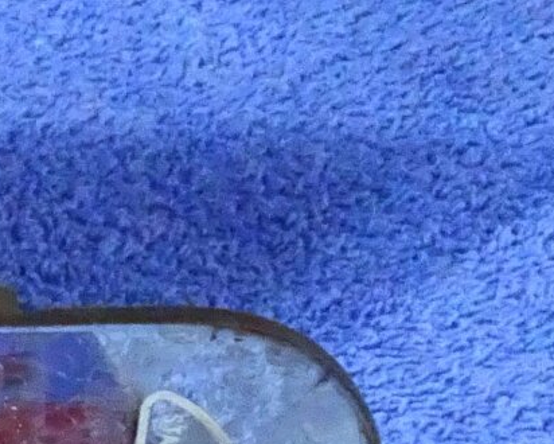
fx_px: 3182
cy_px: 795
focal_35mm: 194
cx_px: -588
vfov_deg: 7.7
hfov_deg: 9.3
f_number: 4
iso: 800
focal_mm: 5.43
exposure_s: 1/25
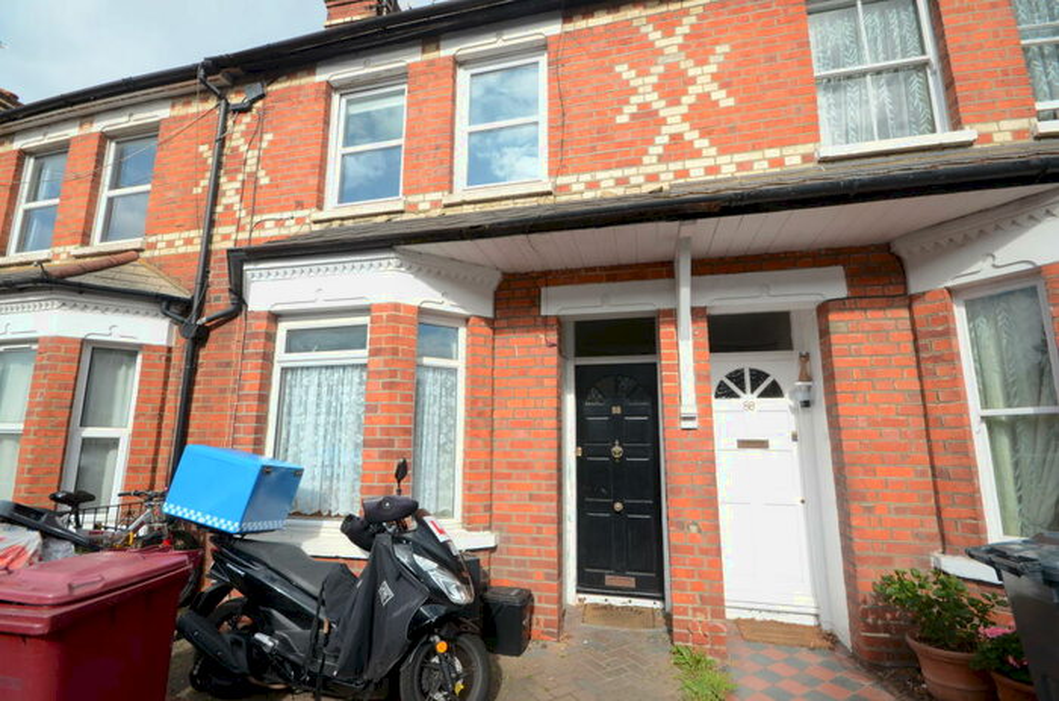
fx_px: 484
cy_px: 350
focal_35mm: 16
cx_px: 530
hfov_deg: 95.1
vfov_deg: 71.8
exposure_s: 1/500
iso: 800
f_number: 11
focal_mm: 11
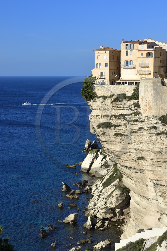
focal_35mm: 75
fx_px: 523
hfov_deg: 18.2
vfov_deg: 27.0
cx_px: 84
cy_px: 126
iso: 200
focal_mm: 75
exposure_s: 1/320
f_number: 11
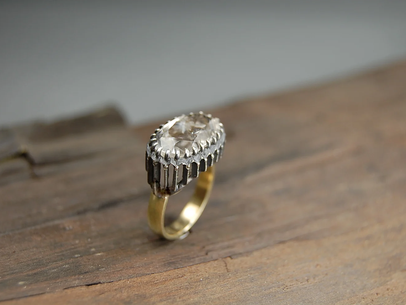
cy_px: 153
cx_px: 206
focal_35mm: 66
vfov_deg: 22.2
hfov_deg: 29.4
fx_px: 774
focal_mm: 40
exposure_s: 1/125
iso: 200
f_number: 5.6
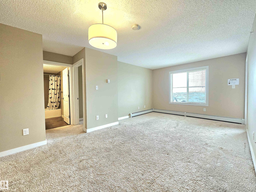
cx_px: 128
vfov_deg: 89.9
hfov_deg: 106.2
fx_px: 96
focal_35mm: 13
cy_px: 96
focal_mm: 2.2
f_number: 2.2
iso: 320
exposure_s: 1/60.2
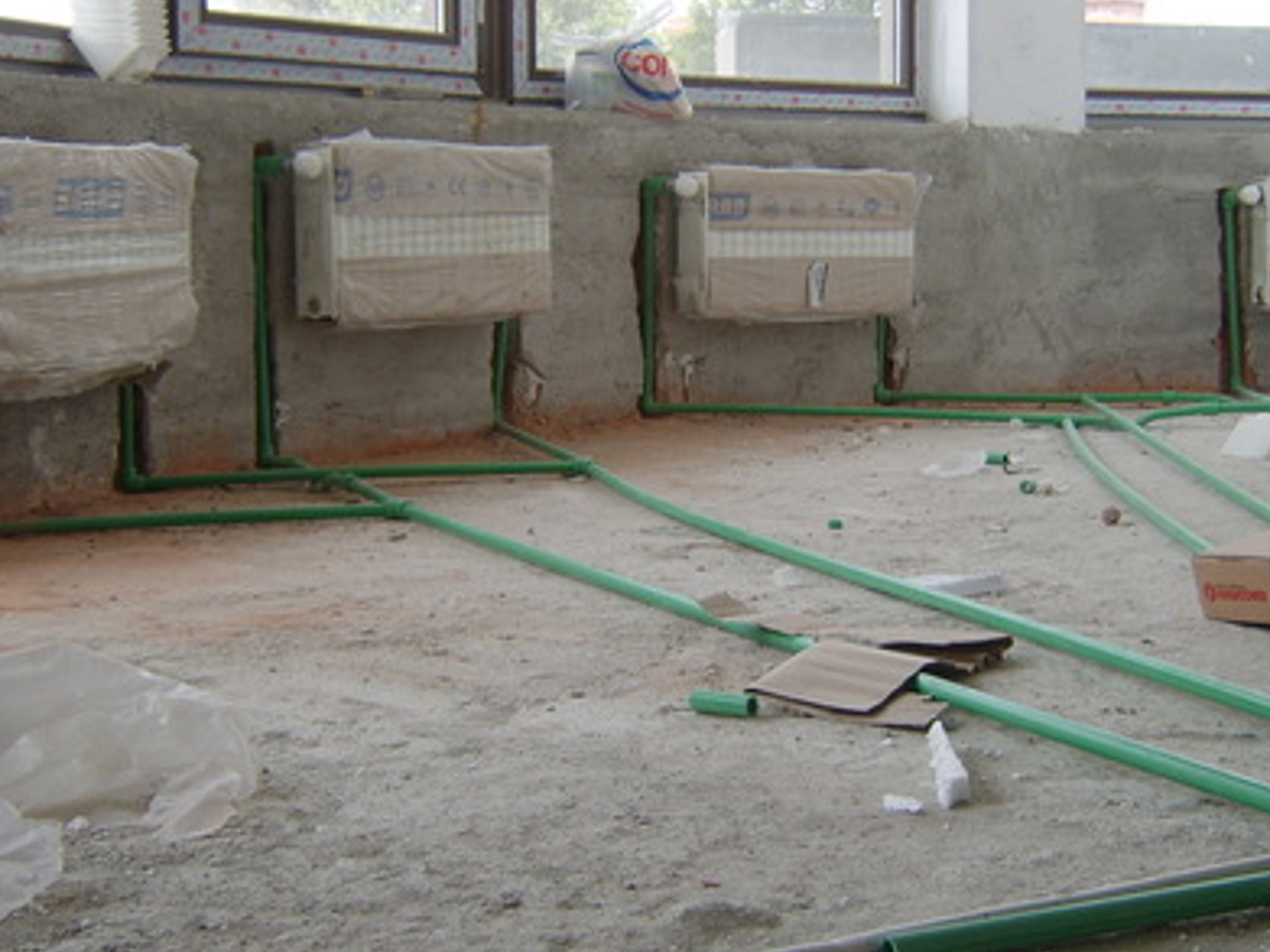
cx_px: 669
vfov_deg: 28.0
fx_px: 1907
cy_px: 448
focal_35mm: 52
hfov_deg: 36.8
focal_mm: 8.13
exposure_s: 1/104
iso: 50
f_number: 2.7
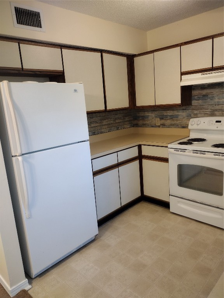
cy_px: 149
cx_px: 112
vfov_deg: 65.3
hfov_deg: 51.4
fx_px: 233
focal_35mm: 27
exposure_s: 1/40
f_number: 1.7
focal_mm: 4.71
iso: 241
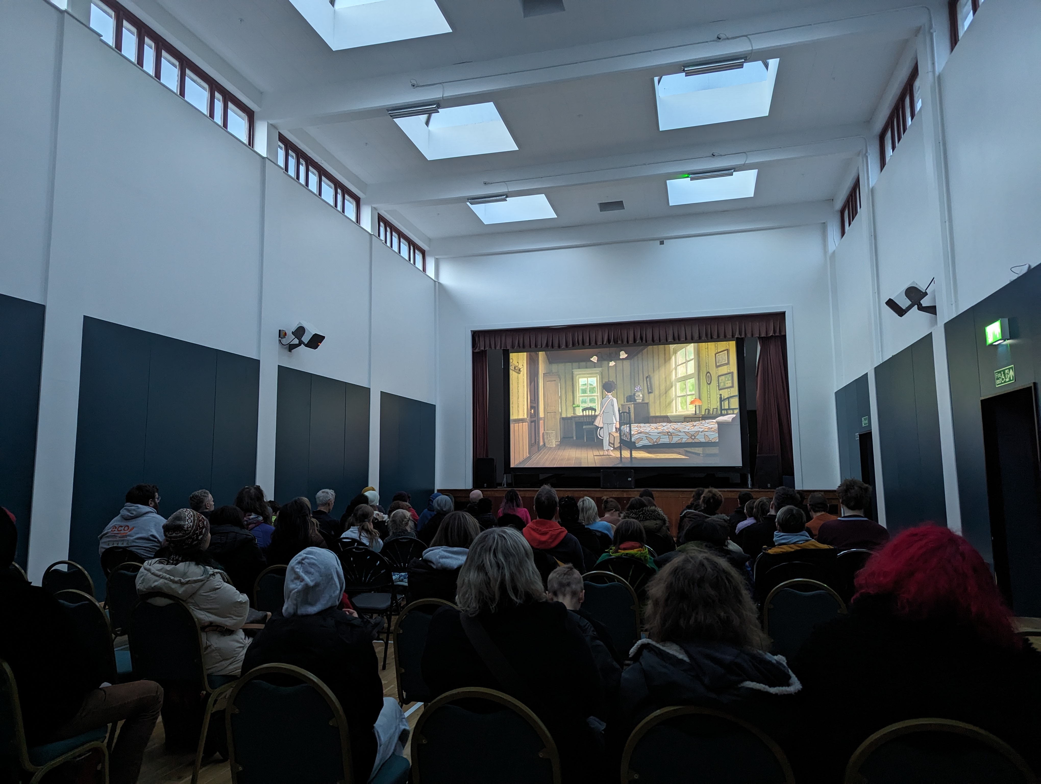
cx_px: 520
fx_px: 723
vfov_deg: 56.9
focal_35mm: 24
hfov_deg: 71.5
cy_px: 392
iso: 348
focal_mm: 6.81
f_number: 1.85
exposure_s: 1/48
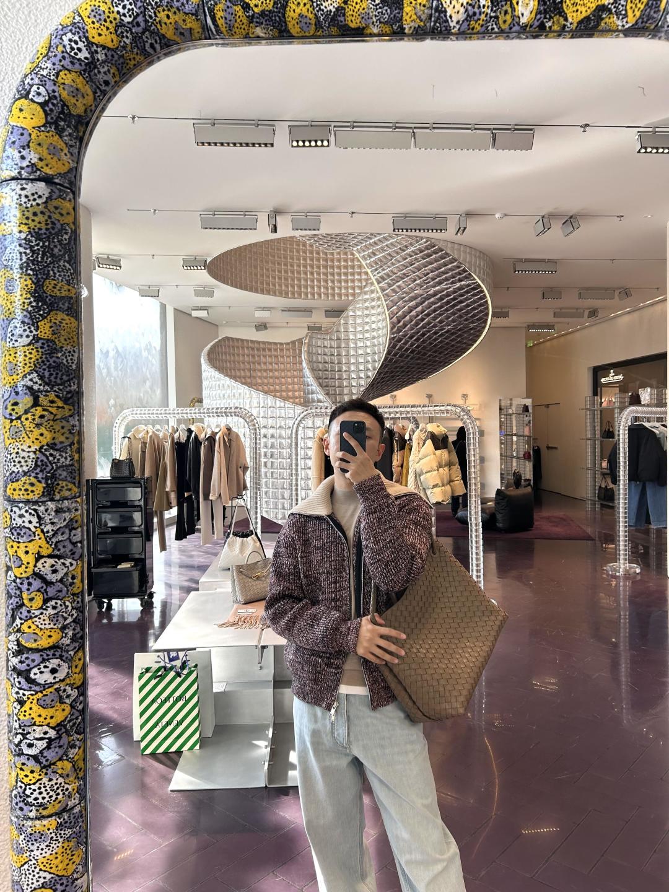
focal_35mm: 26
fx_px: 670
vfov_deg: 67.3
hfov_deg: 53.1
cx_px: 334
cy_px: 446
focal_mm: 5.7
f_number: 1.5
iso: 50
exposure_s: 1/381
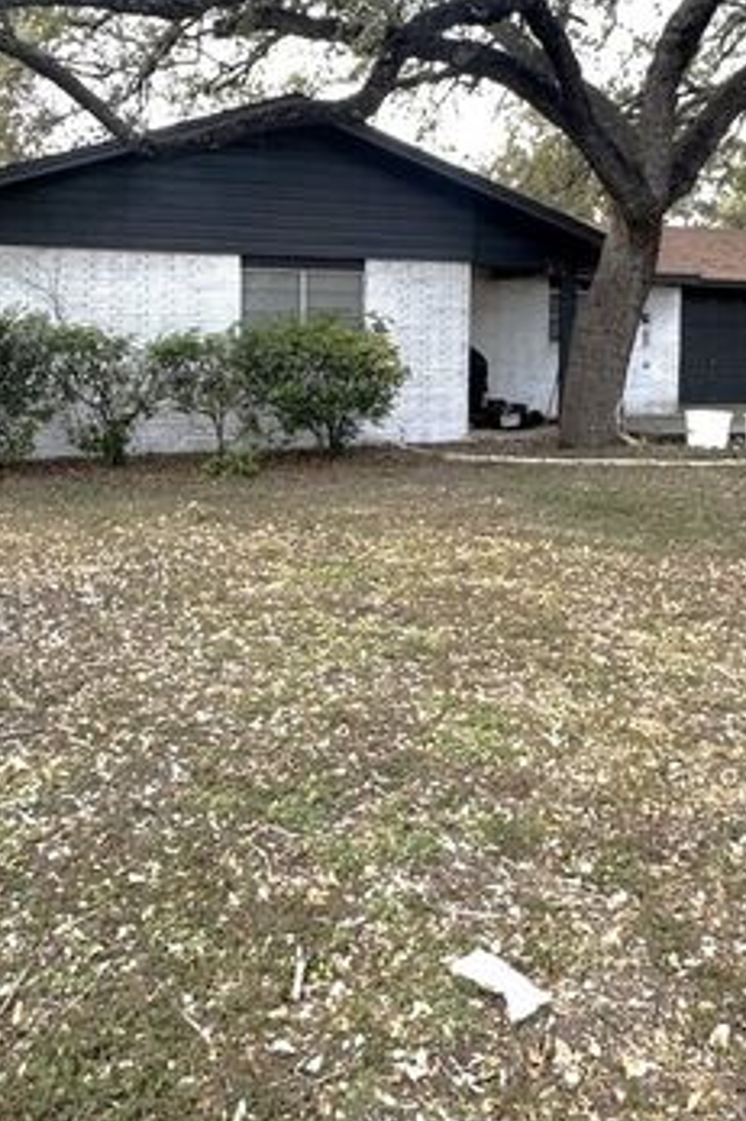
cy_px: 376
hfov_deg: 46.3
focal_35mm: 28
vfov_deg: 63.9
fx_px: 871
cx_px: 388
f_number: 2.2
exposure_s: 1/159
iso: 40
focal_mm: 2.22
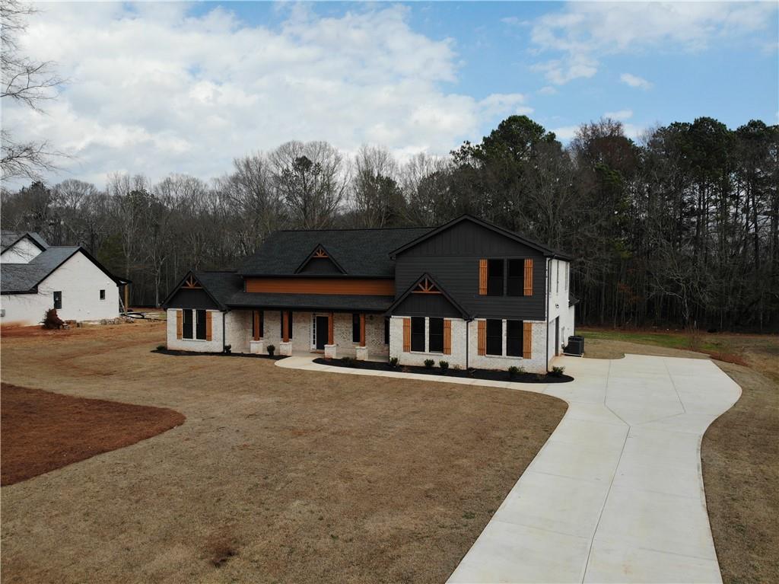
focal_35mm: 24
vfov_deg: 56.8
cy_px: 292
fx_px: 540
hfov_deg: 71.6
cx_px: 390
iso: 100
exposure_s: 1/1081
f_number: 2.8
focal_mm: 4.5
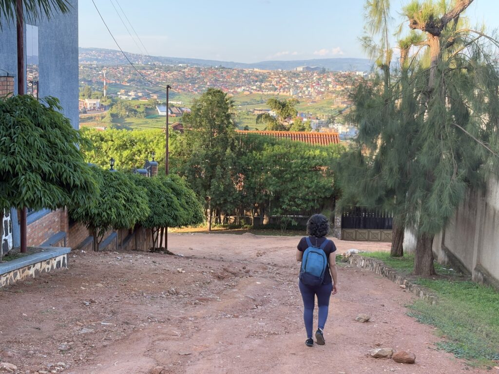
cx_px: 250
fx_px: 750
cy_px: 187
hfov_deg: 36.8
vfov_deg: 28.0
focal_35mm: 52
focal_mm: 5.96
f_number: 1.6
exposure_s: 1/322
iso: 40
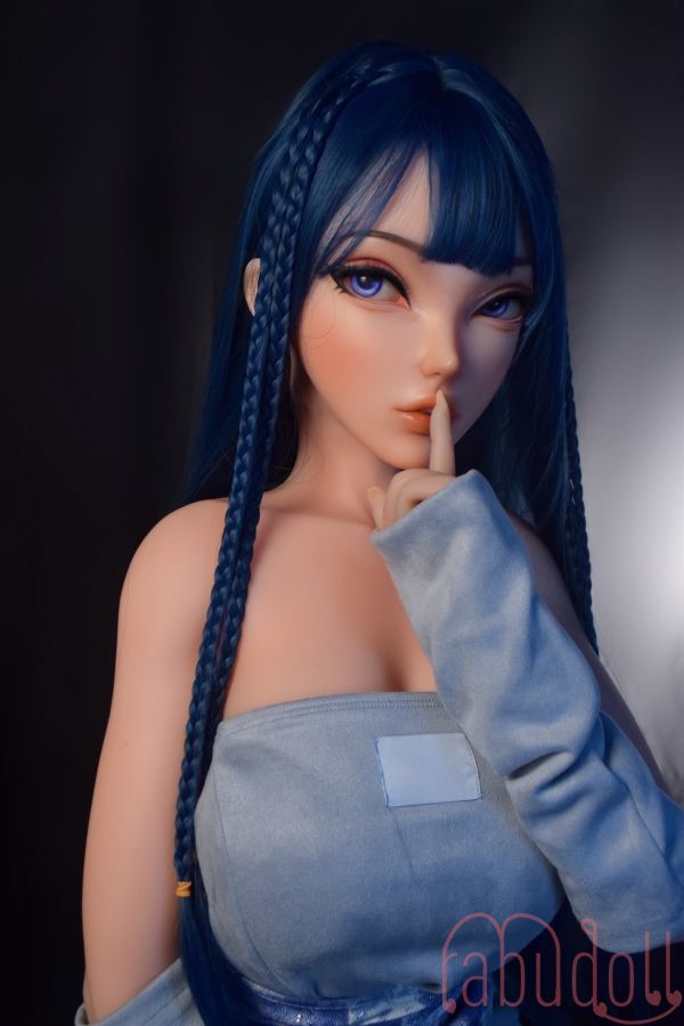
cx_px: 342
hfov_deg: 29.9
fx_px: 1282
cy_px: 513
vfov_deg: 43.6
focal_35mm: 45
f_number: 6.7
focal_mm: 30
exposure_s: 1/350
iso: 800
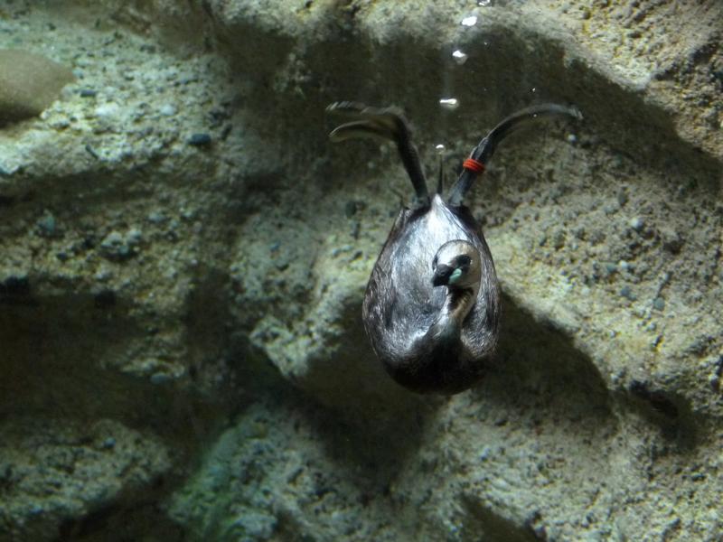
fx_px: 2757
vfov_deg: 11.2
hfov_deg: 14.9
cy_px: 271
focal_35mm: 132
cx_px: 362
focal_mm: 16.7
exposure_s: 1/160
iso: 400
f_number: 3.4
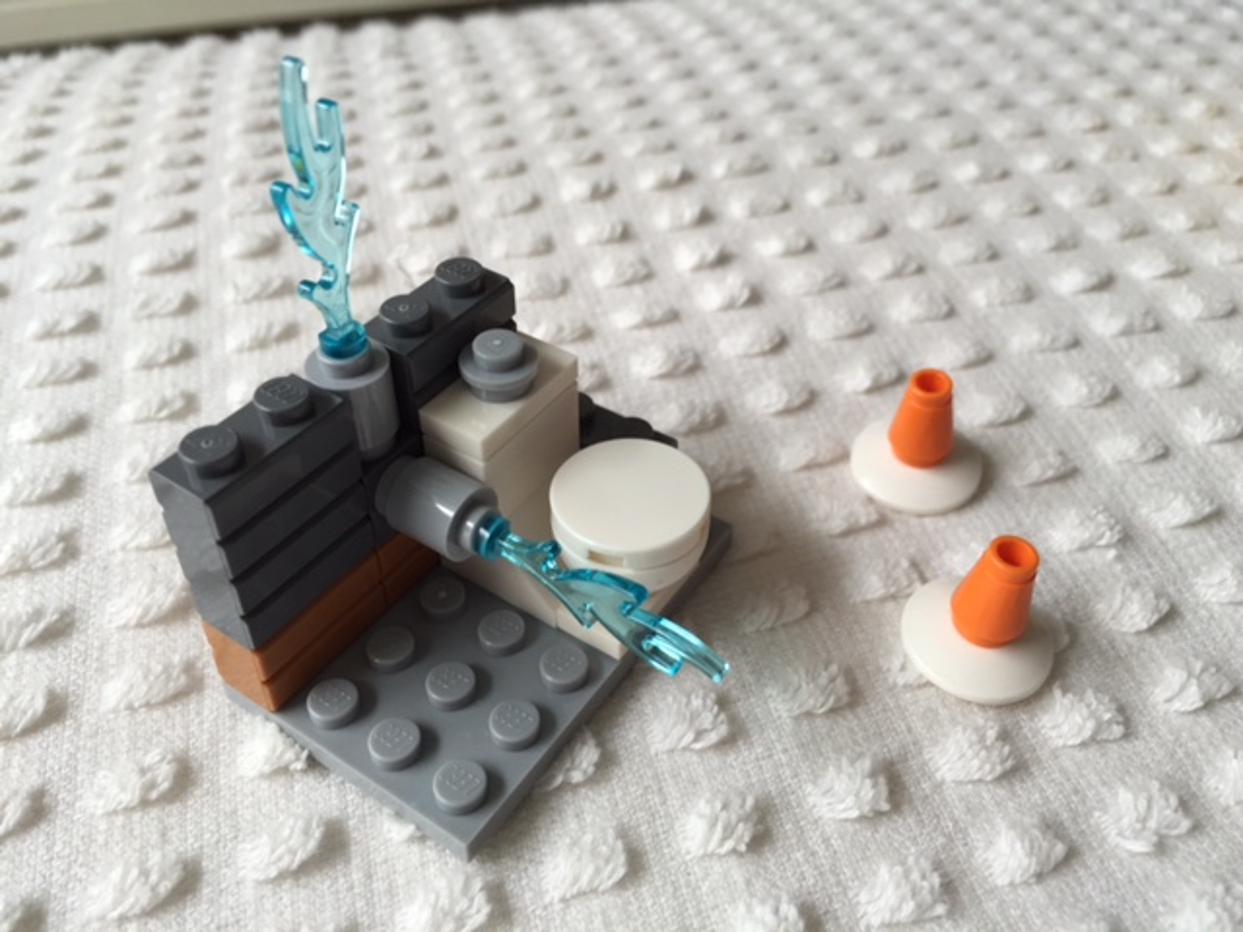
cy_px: 466
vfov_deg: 48.2
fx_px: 1041
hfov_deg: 61.7
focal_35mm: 29
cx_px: 622
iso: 40
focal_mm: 4.15
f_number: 2.2
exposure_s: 1/60
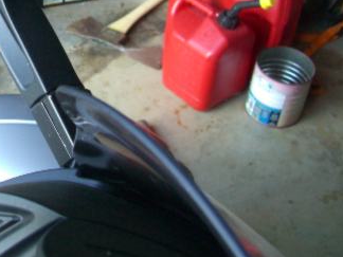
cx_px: 7
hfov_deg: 24.9
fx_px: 743
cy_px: 65
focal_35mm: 75
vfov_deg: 19.5
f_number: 2.8
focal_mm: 7.9
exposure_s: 1/100
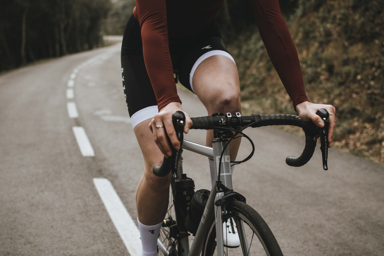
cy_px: 128
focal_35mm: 52
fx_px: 560
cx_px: 192
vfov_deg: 25.8
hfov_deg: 37.9
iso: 640
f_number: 2.5
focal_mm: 35
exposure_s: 1/2500
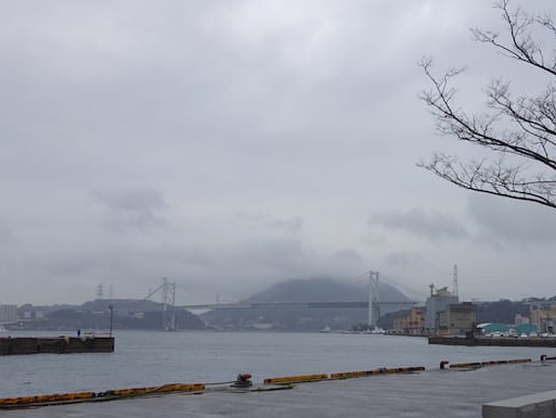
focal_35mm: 36
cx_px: 371
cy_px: 261
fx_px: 578
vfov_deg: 39.4
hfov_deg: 50.4
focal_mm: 8.8
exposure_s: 1/160
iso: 125
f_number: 5.6
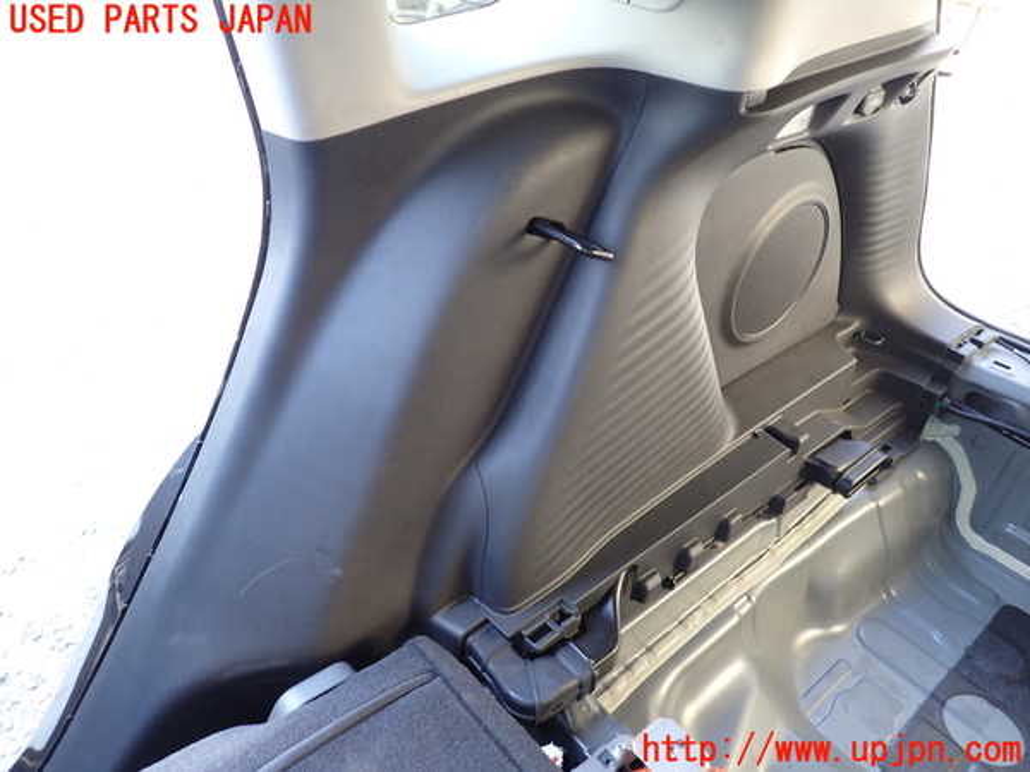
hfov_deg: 69.4
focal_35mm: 25
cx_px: 515
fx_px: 744
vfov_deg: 54.9
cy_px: 386
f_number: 2
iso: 200
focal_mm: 4.5
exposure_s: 1/30
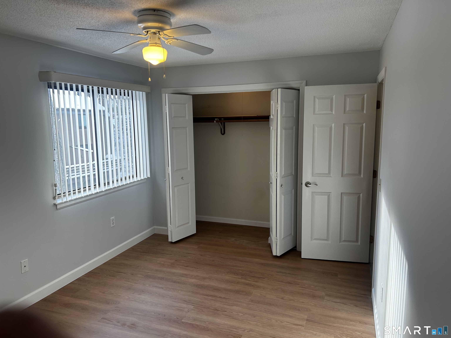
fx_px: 339
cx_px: 226
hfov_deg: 67.3
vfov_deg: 53.1
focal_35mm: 26
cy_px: 169
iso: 50
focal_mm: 5.7
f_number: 1.5
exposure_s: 1/133
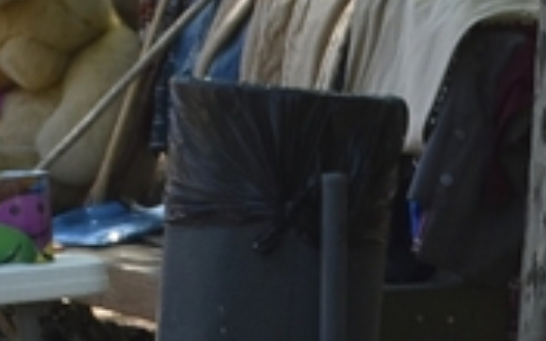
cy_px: 670
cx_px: 779
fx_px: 4955
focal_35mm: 333
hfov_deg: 6.2
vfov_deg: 3.9
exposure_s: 1/250
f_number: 8
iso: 400
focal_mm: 32
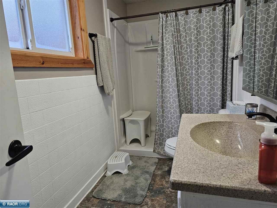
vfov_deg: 58.9
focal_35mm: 23
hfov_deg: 73.9
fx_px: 184
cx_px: 138
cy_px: 104
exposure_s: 1/120
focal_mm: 6.3
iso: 500
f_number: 1.7
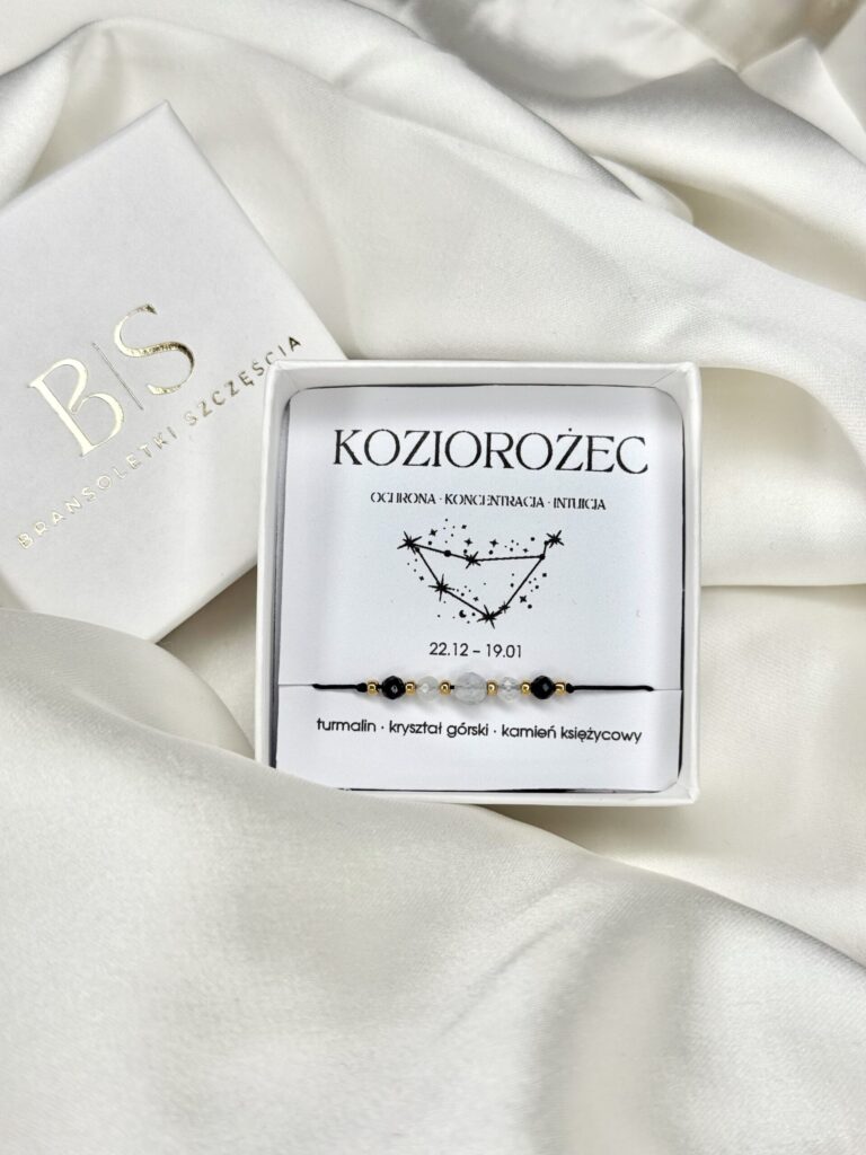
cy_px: 578
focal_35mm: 48
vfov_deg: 39.7
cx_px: 433
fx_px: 1601
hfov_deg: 30.3
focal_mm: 6.76
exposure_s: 1/1264
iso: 64
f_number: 1.78
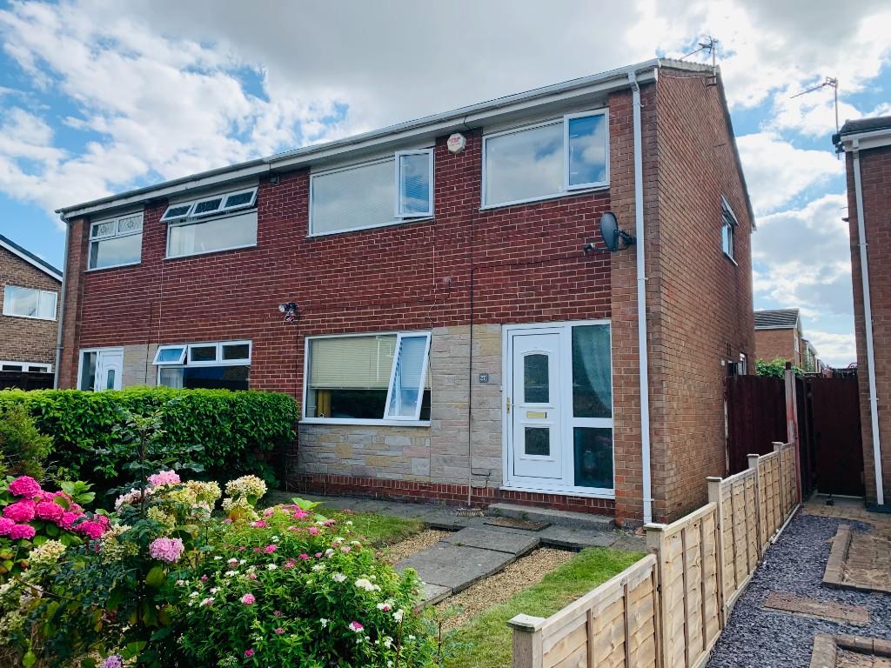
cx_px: 446
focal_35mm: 26
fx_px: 669
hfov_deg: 67.3
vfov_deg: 53.1
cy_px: 334
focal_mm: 4.25
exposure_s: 1/1149
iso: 25
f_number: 1.8
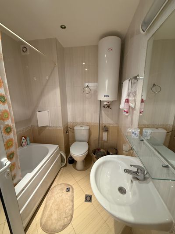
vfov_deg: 102.1
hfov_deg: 85.7
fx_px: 94
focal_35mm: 14
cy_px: 117
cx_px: 88
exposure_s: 1/50
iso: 250
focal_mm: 2.22
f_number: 2.2
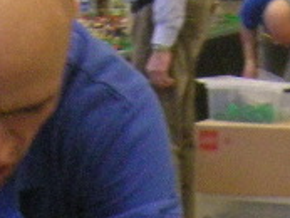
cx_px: 251
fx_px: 2230
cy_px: 728
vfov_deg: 5.2
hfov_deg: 7.4
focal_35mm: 266
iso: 400
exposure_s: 1/16.7
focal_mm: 7.5
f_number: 2.7
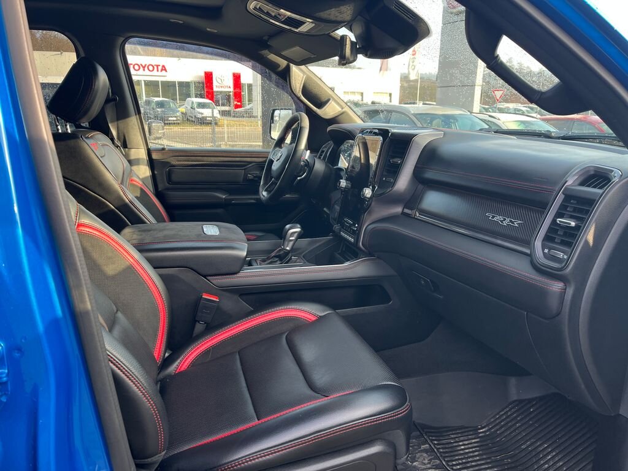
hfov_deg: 67.3
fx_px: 472
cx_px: 314
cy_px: 236
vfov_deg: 53.1
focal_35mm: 26
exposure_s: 1/122
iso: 32
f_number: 1.6
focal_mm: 5.1
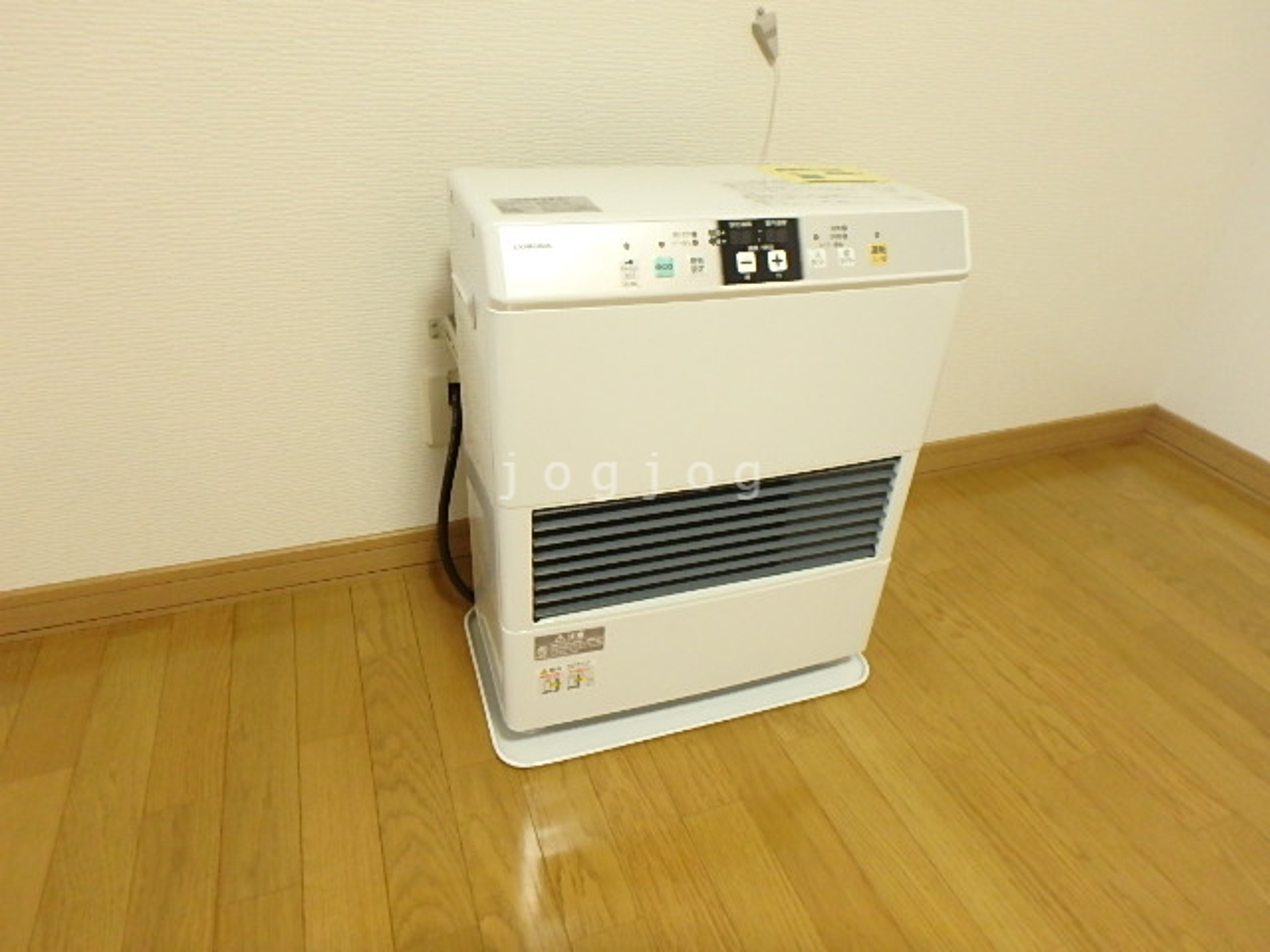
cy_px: 476
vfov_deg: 63.4
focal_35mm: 21
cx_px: 635
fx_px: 770
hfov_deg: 79.0
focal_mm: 3.7
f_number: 3.5
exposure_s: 1/30
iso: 640
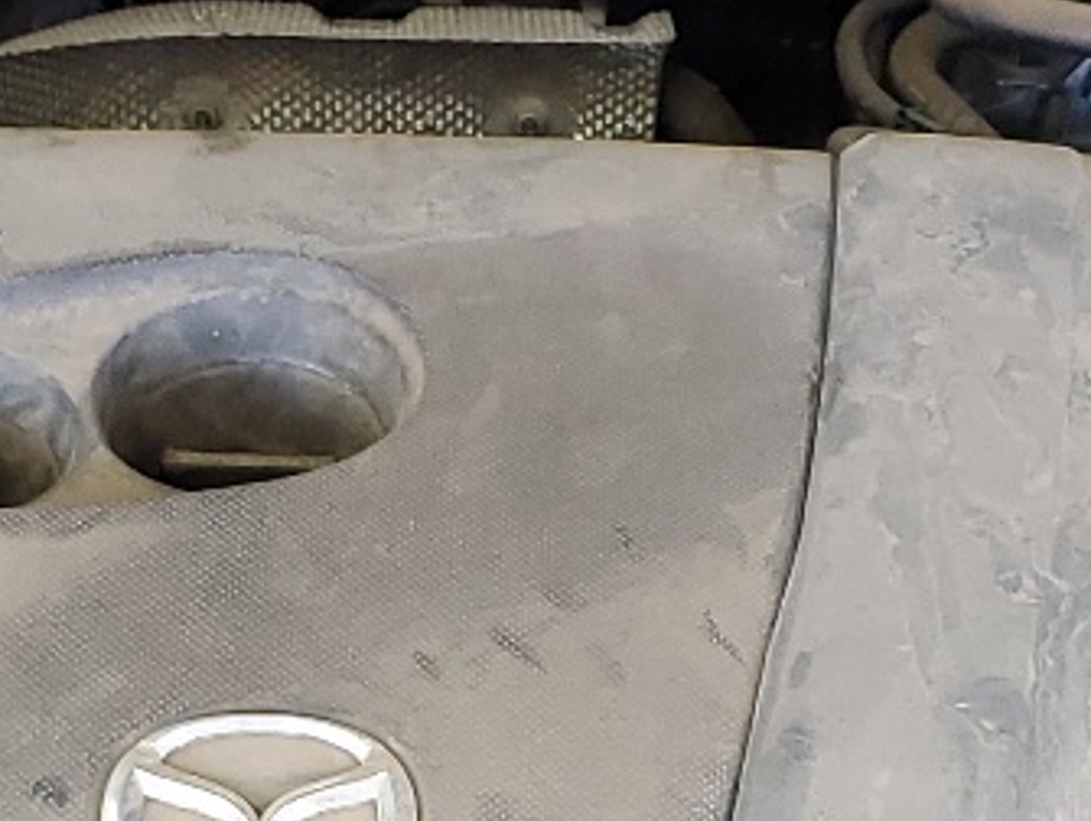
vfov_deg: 11.7
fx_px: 3912
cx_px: 560
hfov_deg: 15.9
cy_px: 977
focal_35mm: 124
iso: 127
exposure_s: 1/60.2
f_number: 1.5
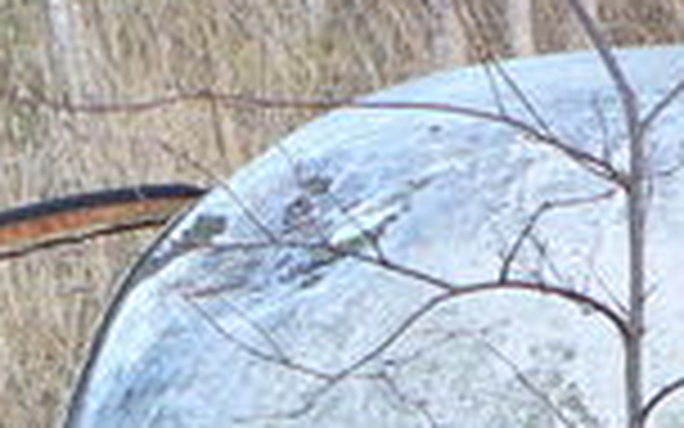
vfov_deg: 7.6
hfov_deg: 12.9
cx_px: 666
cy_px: 987
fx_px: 3001
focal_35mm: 161
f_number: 2.8
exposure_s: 1/30
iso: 80
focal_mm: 6
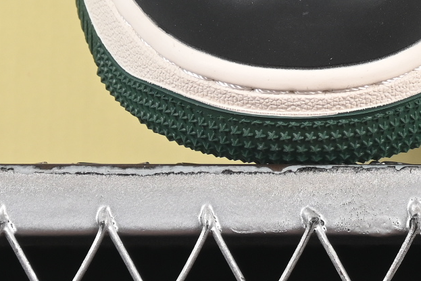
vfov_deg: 4.1
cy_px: -227
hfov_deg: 6.1
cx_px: 512
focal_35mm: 335
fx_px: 3919
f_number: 6.3
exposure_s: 1/60
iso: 160
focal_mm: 50
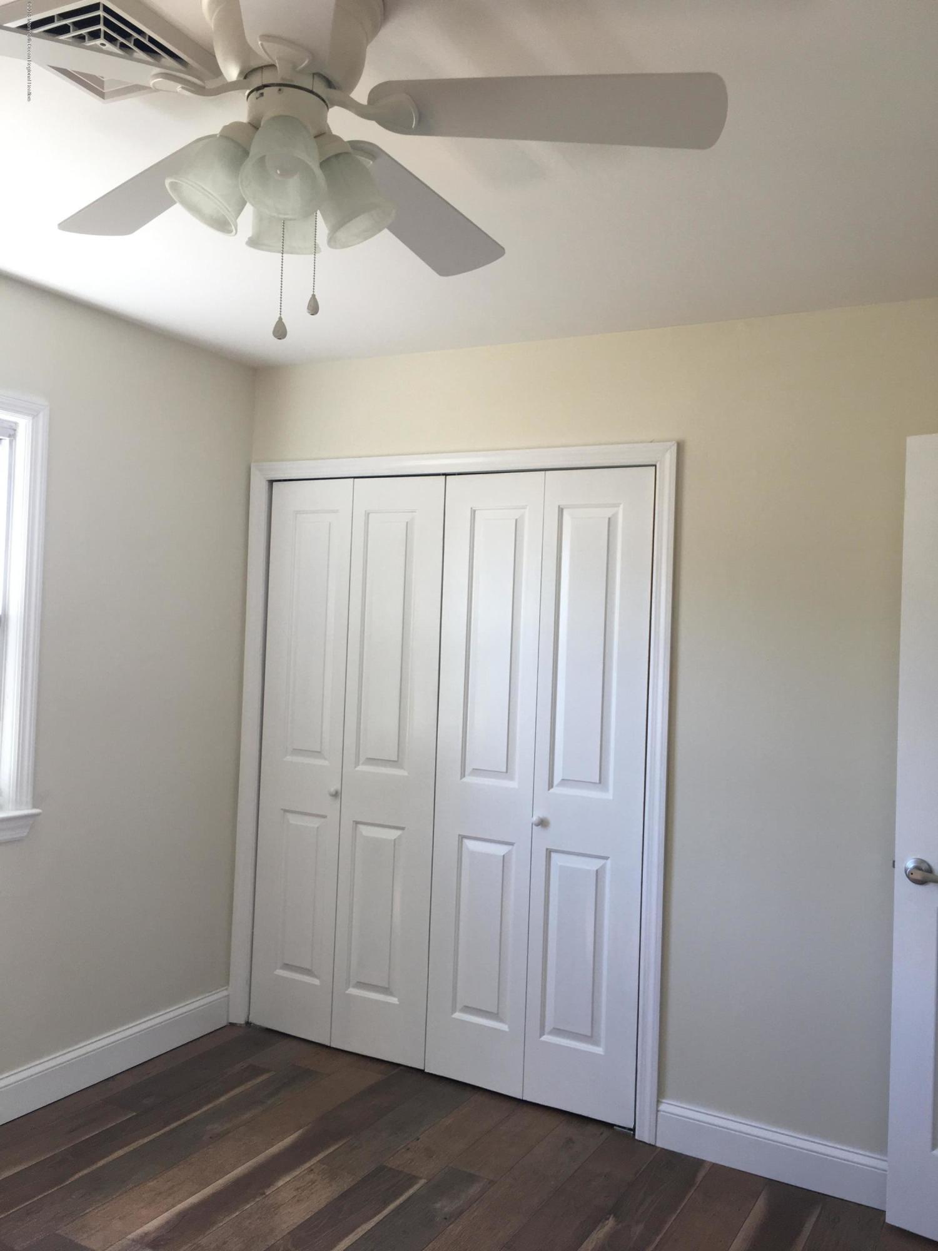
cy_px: 626
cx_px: 469
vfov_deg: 61.7
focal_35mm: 29
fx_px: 1048
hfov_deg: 48.2
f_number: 2.2
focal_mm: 4.15
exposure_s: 1/60
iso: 25
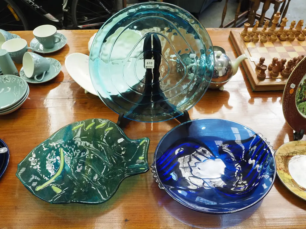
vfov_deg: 46.8
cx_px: 153
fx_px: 265
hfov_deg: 60.0
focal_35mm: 30
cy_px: 114
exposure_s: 1/125
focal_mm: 15
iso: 2500
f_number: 5.6
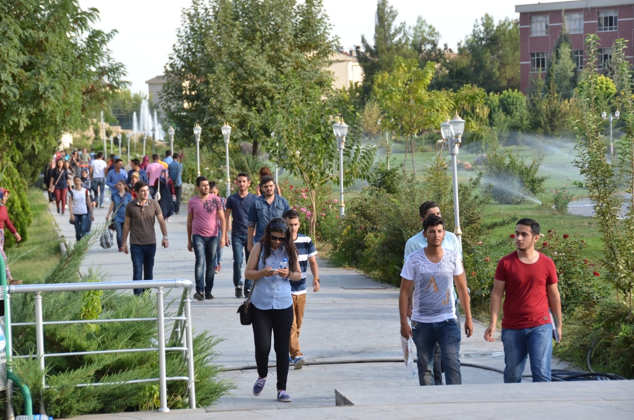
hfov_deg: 17.1
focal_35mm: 120
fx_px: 2109
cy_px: 210
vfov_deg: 11.4
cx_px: 317
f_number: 6.3
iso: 200
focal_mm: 80
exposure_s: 1/160
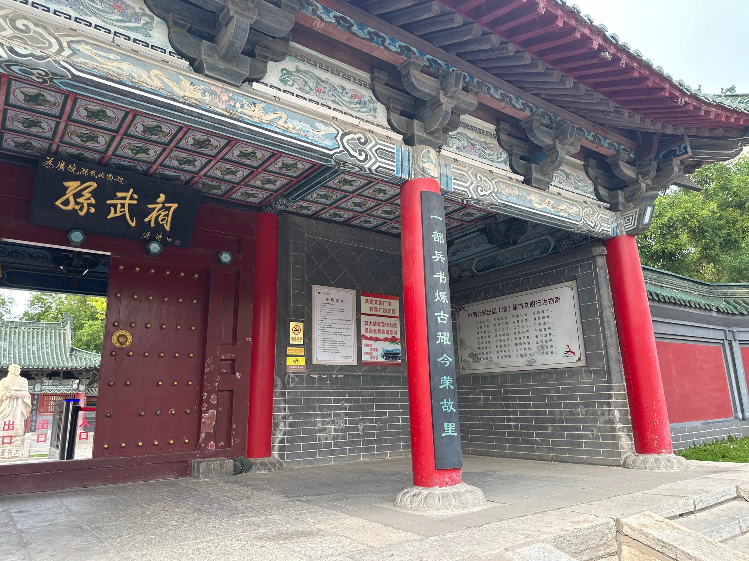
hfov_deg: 71.6
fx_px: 519
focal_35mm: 24
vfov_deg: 56.8
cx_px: 374
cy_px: 280
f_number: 1.78
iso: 80
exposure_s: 1/335
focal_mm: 6.86
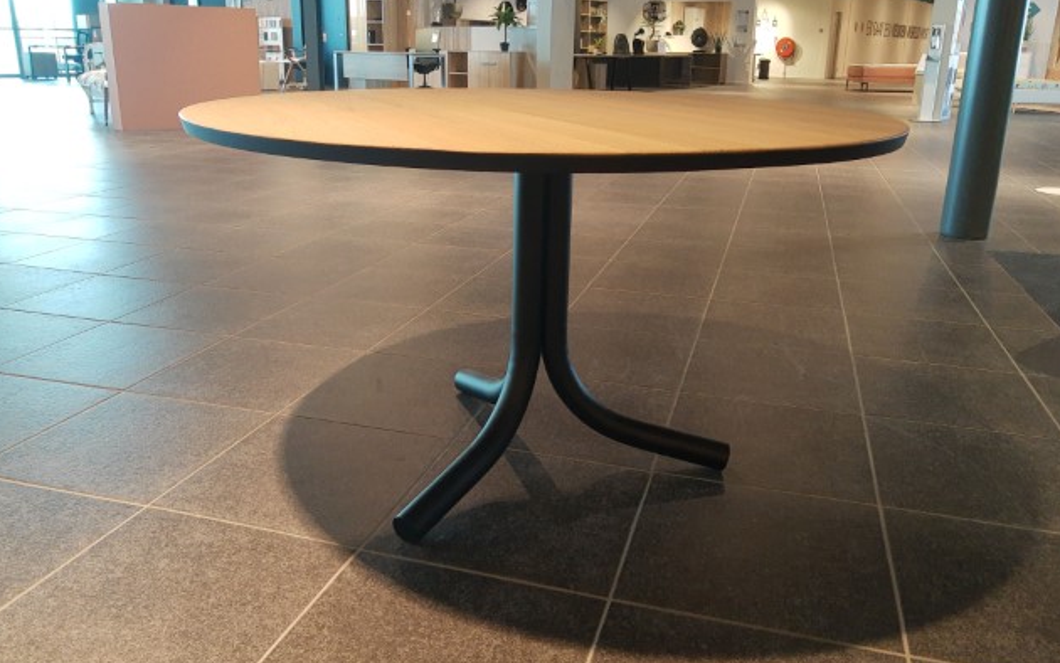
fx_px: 809
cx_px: 527
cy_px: 303
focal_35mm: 28
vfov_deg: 44.5
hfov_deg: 66.5
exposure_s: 1/50
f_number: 1.8
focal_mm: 3.95
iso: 259
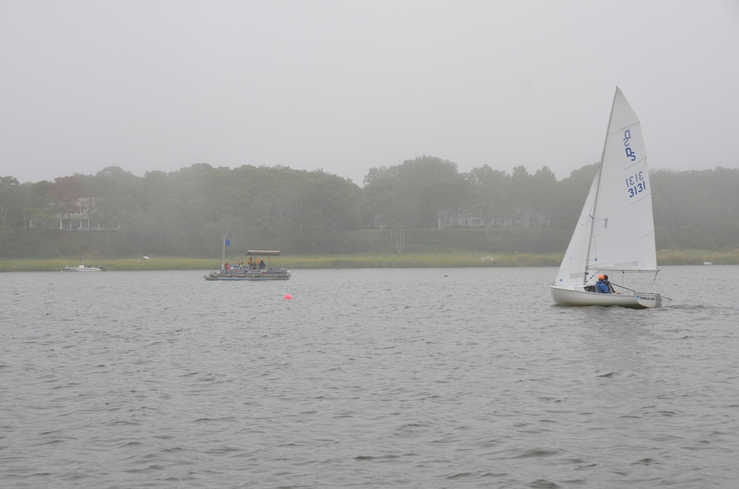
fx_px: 1536
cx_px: 370
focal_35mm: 75
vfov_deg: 18.1
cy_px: 244
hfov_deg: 27.0
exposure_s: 1/250
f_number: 8
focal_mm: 50
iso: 100
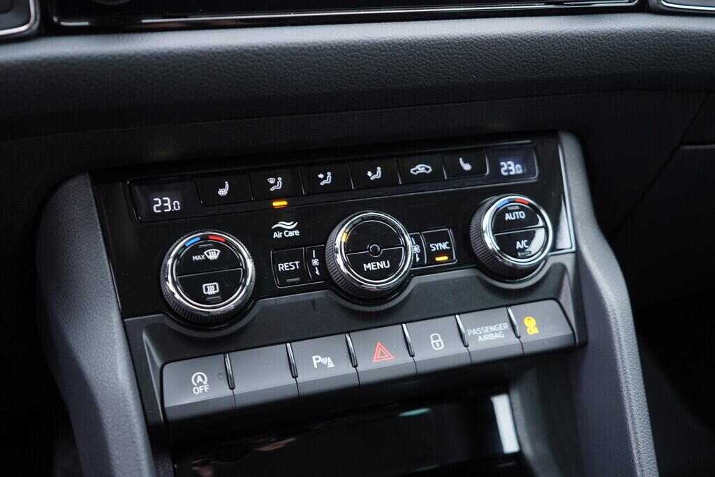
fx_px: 715
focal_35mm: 36
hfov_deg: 53.1
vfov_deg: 36.9
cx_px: 358
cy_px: 238
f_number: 2.8
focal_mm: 24
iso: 500
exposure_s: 1/40
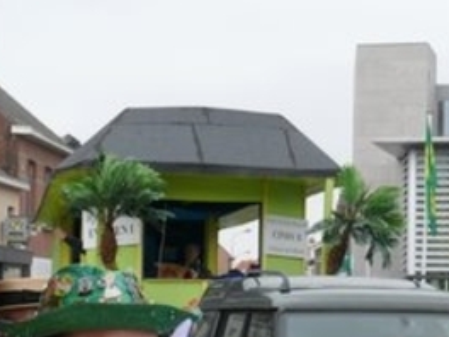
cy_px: 279
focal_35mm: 100
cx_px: 311
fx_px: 1297
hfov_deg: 19.6
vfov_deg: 14.7
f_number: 3.2
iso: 100
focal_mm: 9.3
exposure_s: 1/100
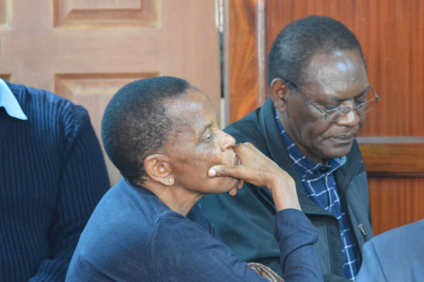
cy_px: 141
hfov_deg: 13.3
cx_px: 228
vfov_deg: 8.9
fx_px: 1812
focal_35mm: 154
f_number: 4
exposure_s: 1/15
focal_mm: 92
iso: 3200
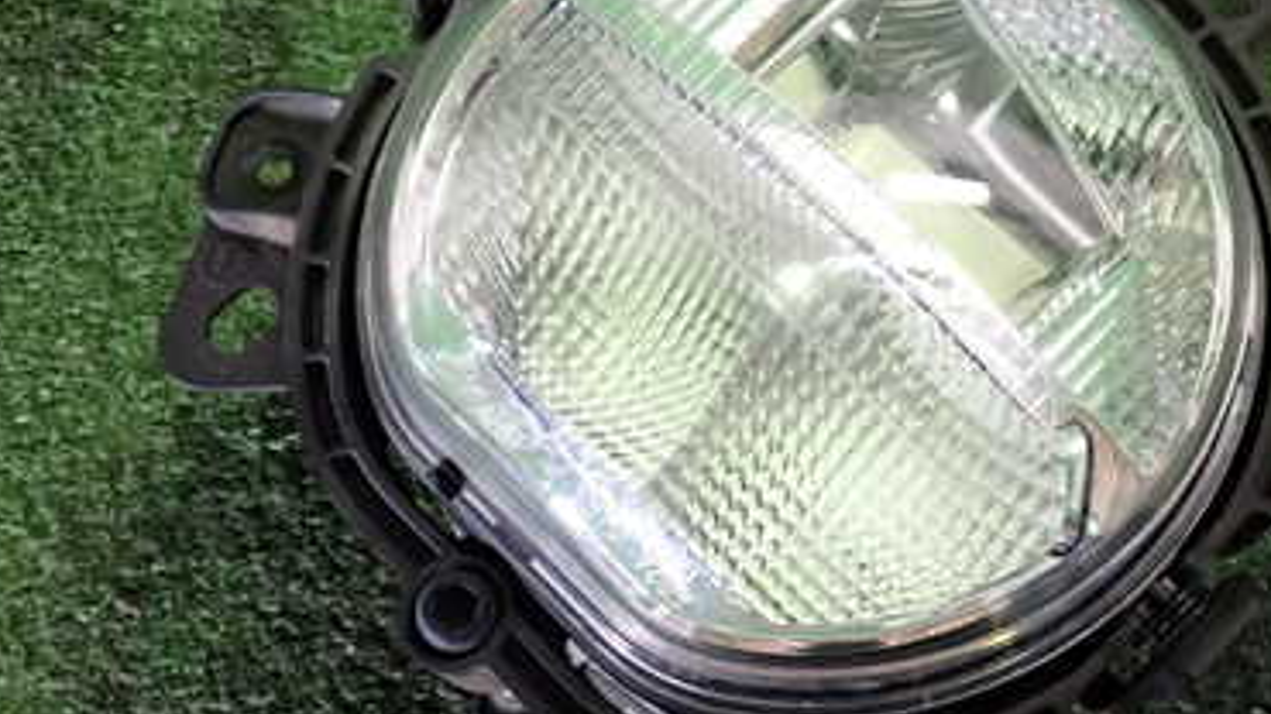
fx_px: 1786
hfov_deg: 38.9
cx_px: 811
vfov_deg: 22.6
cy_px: 292
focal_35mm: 53
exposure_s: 1/30
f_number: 2.3
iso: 250
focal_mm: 5.4
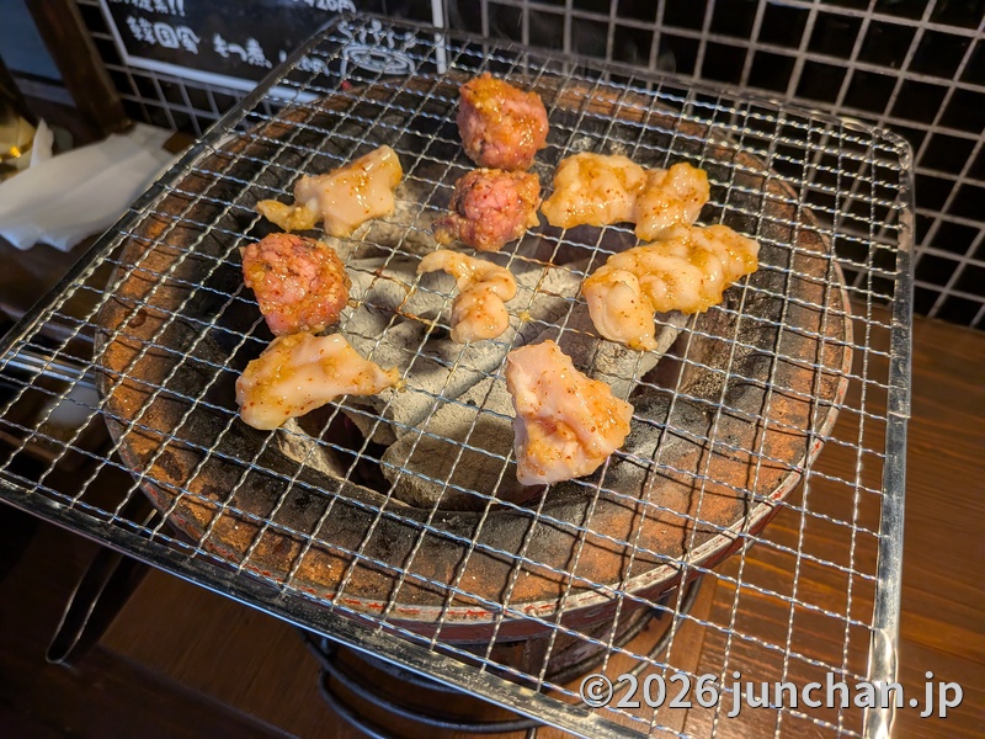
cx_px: 492
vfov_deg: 56.8
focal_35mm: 24
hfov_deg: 71.6
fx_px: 683
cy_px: 370
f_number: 1.7
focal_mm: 4.53
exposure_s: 1/371
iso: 26
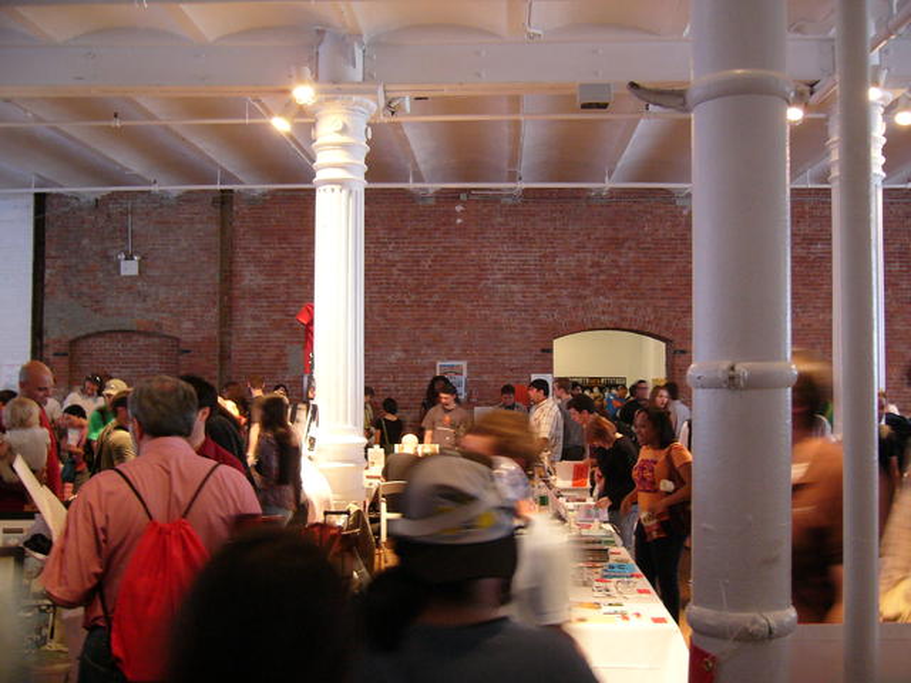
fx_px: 921
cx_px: 456
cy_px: 342
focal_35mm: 35
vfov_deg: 40.7
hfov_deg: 52.6
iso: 200
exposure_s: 1/8
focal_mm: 5.8
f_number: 2.8
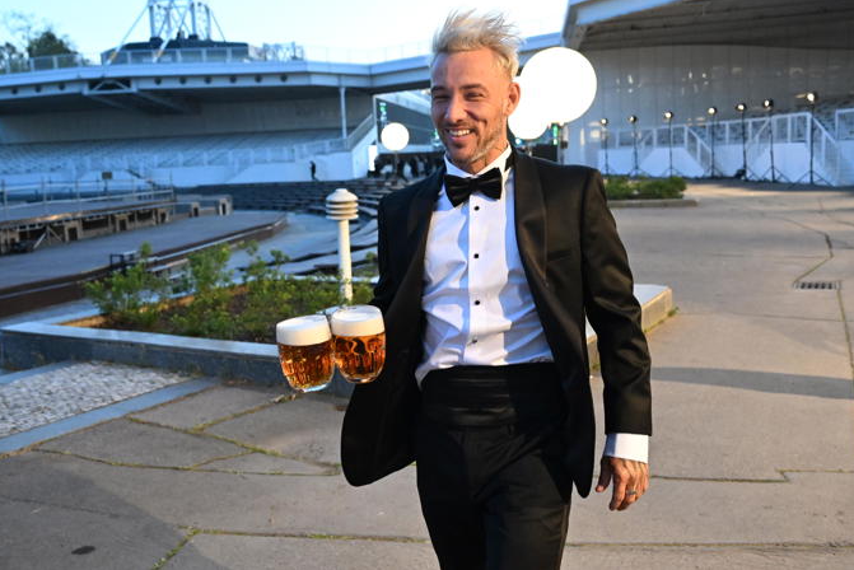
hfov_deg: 51.9
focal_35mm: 37
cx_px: 429
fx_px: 878
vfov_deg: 36.0
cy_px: 279
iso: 5000
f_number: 3.5
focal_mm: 24
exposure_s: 1/400
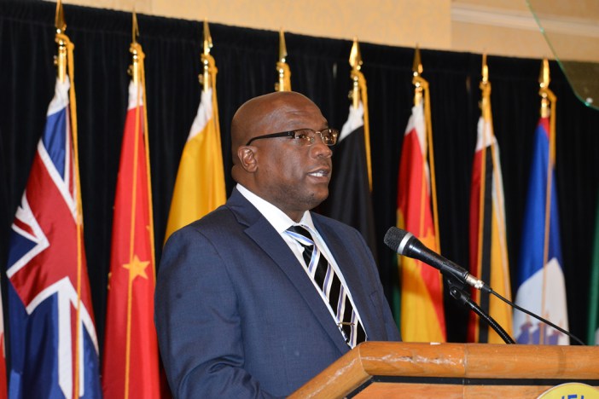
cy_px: 200
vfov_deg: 7.4
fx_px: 3078
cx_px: 300
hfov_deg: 11.1
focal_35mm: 185
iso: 3200
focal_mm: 185
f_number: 10
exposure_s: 1/60
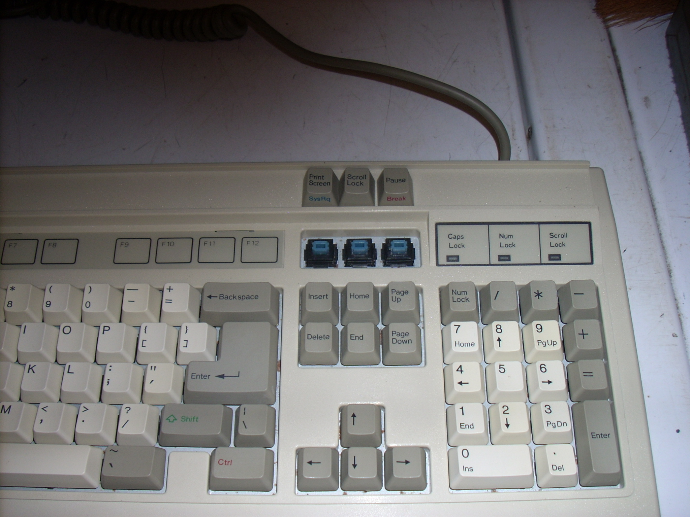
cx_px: 345
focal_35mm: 37
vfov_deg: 38.7
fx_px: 738
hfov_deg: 50.1
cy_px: 258
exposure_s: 1/60
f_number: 2.8
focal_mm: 6.2
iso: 64
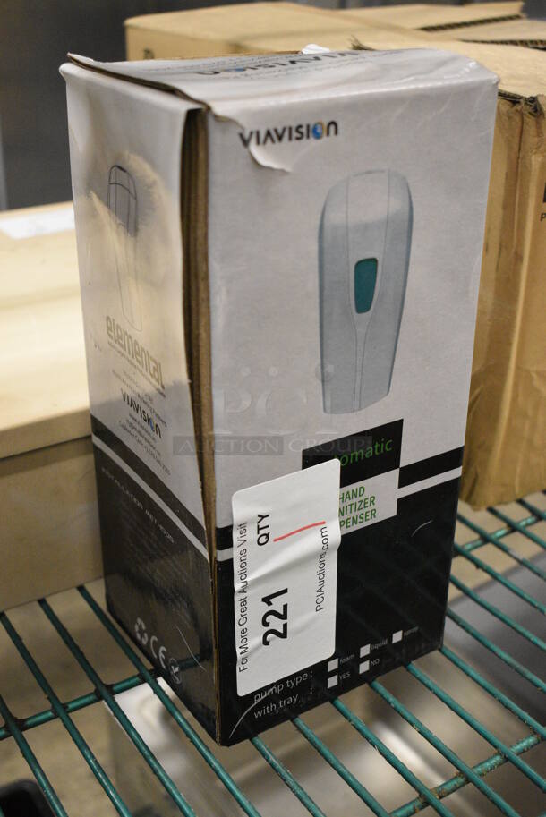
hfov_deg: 30.9
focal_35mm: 44
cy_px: 408
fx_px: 988
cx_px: 273
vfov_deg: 44.9
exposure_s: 1/125
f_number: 4.2
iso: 4500
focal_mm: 29
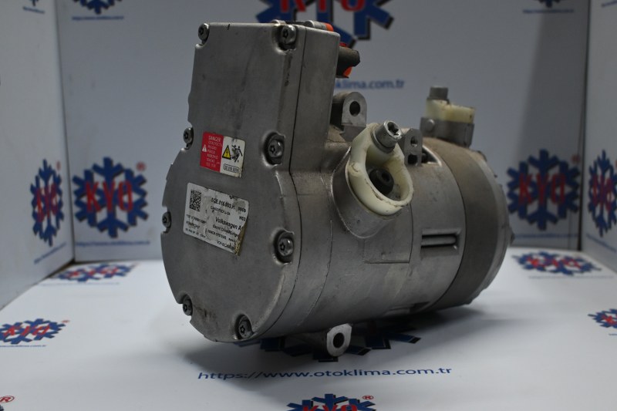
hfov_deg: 47.2
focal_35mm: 41
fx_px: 707
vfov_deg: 32.4
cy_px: 206
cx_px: 308
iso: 800
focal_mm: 27.5
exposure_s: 1/125
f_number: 4.5
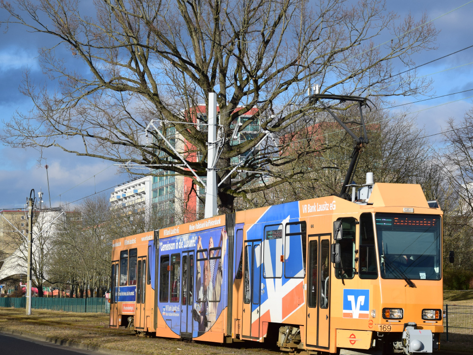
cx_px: 305
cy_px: 188
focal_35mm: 113
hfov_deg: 17.4
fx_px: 1544
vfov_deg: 13.1
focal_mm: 58
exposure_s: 1/800
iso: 200
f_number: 6.3
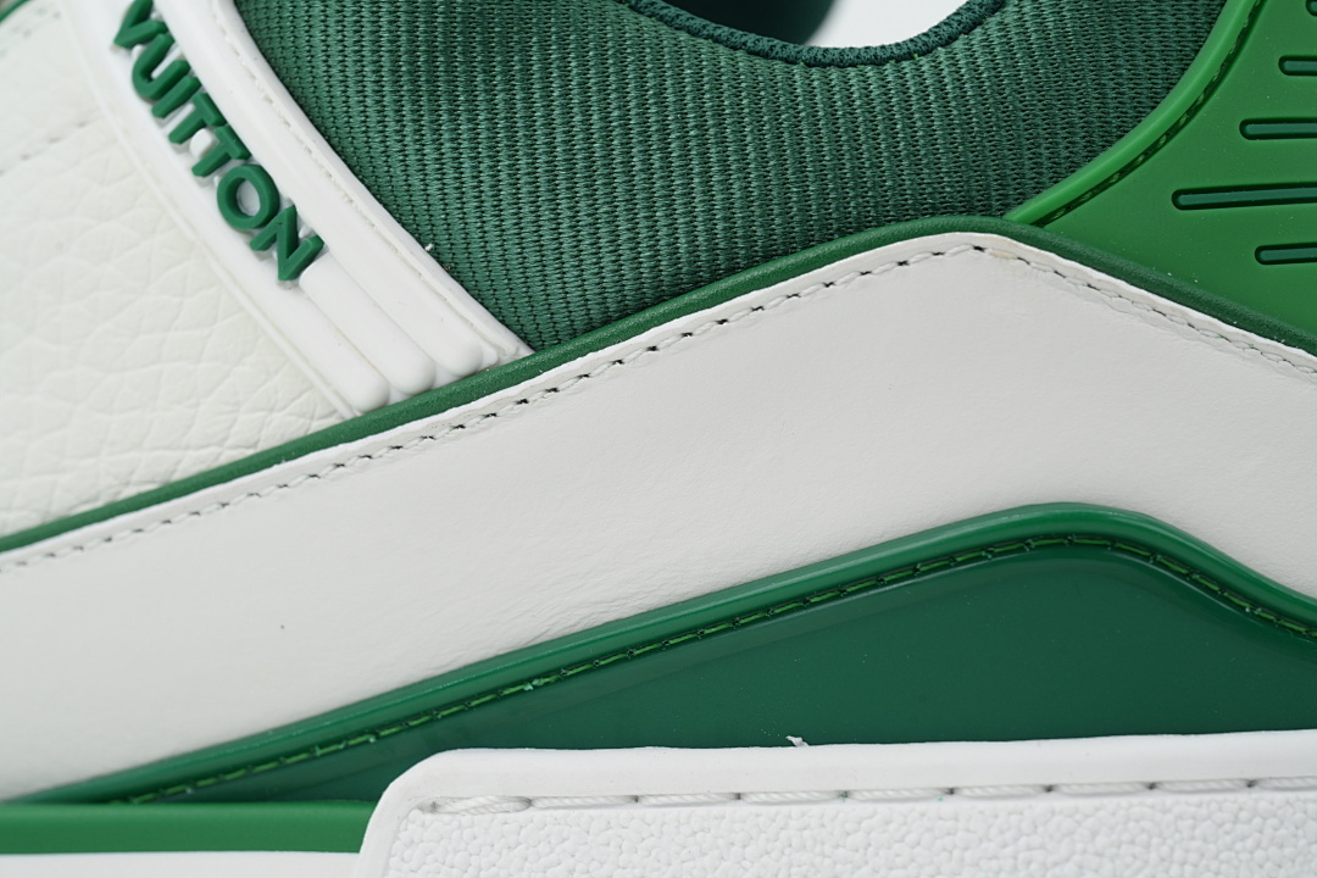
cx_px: 658
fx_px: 3329
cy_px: 439
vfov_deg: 15.0
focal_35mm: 91
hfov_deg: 22.4
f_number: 11
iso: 400
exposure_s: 1/100
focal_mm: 91
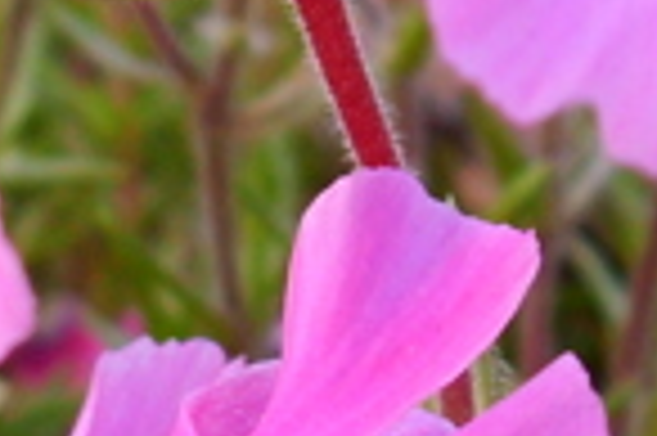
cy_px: -279
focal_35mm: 197
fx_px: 3591
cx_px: 266
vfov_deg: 6.8
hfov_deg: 10.4
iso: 100
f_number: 3.3
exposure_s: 1/60
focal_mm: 5
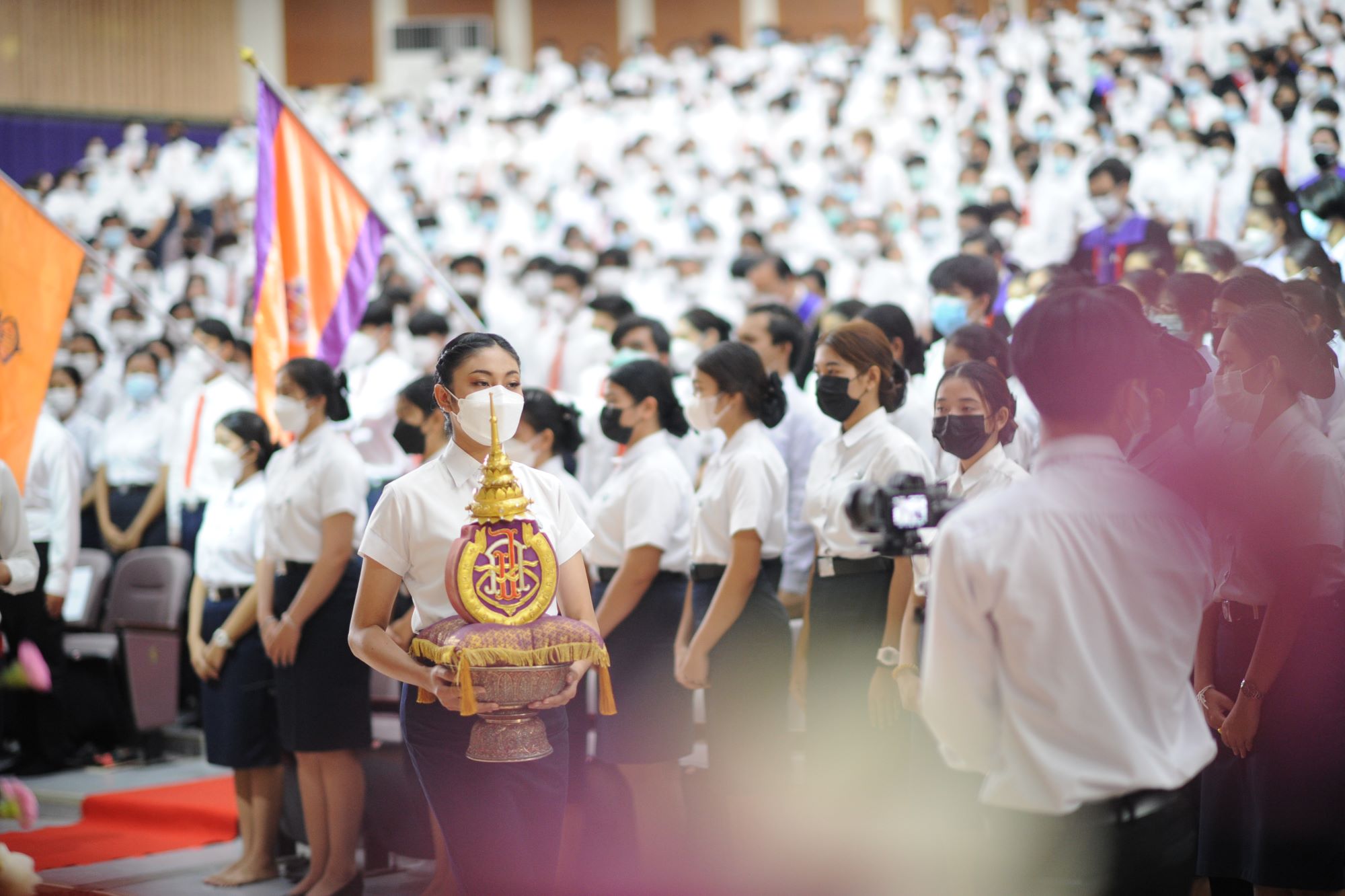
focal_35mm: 85
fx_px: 3174
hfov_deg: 23.9
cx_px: 672
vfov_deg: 16.1
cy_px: 448
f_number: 1.4
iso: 1600
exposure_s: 1/250
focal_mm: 85
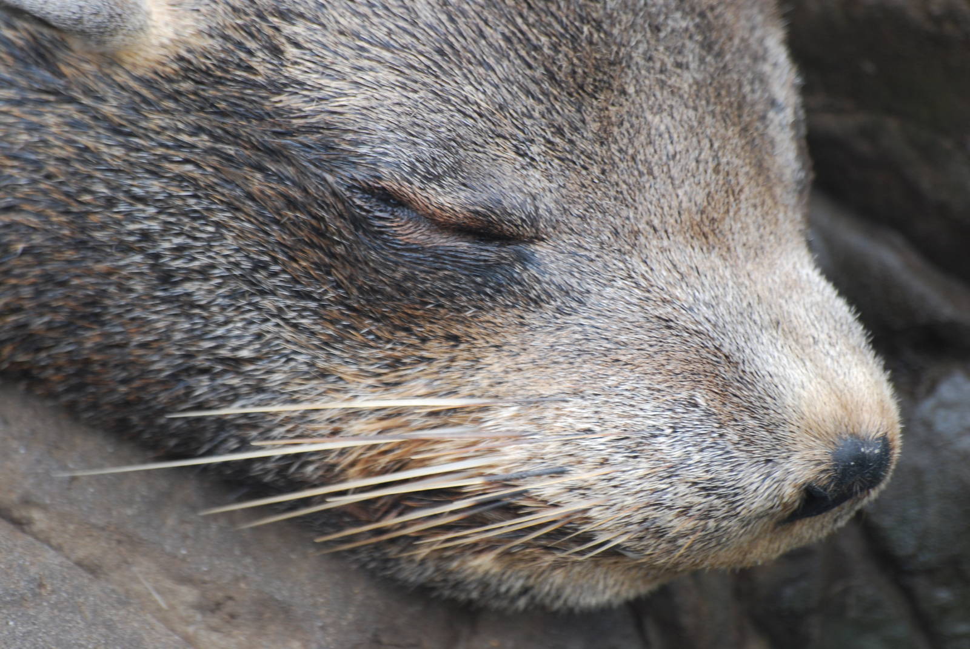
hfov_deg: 4.6
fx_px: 12139
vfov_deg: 3.1
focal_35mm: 450
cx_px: 485
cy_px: 324
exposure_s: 1/125
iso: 280
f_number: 5.6
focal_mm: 300
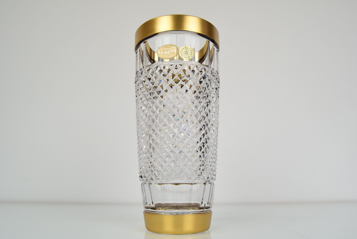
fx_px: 268
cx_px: 178
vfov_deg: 48.0
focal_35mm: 27
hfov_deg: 67.3
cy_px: 120
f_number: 9
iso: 1600
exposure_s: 1/320
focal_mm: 18
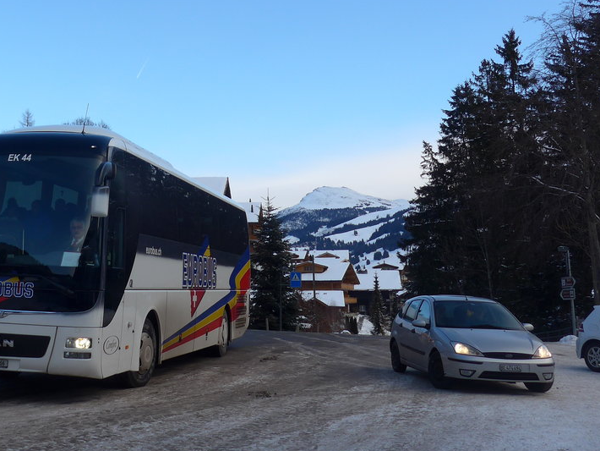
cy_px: 112
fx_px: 850
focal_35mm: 49
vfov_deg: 29.2
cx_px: 130
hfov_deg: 37.7
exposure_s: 1/640
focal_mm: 6
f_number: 2.8
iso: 80
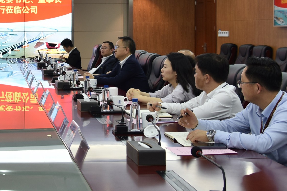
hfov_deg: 26.4
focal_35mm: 74
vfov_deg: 18.2
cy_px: 27
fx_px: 590
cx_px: 23
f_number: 4
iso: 400
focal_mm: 31
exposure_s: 1/40
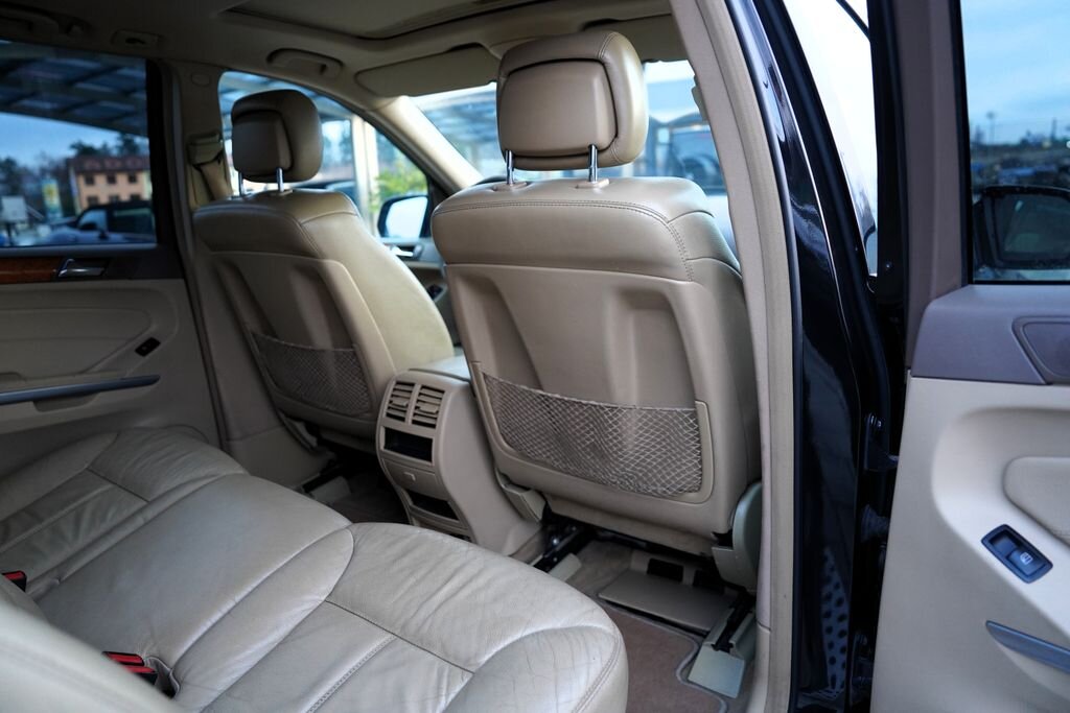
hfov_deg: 73.7
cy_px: 356
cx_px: 535
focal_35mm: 24
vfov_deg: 53.1
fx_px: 713
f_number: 2.8
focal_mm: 24
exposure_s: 1/160
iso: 2500
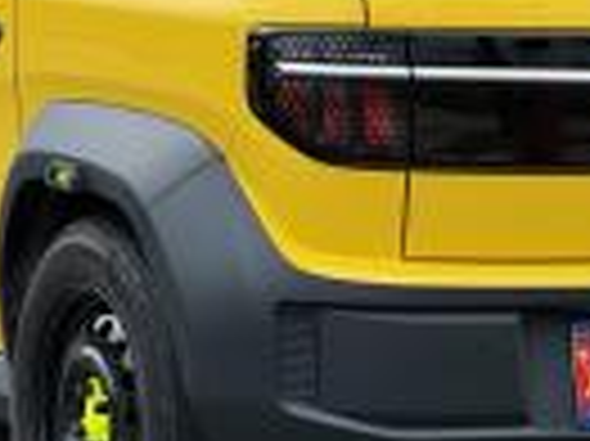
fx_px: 3491
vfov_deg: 7.2
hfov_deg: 9.7
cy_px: 86
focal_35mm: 205
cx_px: 365
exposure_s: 1/881
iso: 25
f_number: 2.8
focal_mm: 9
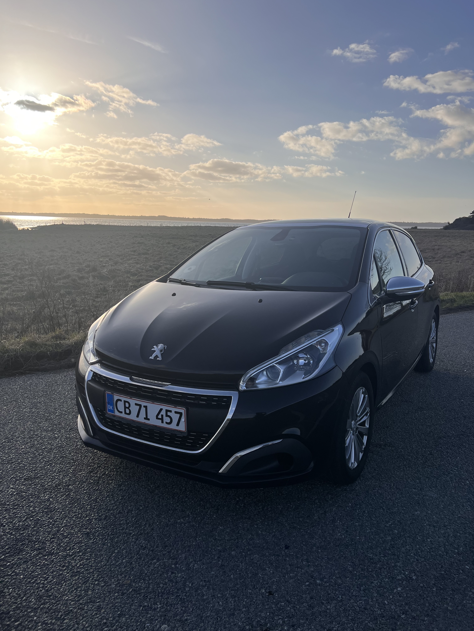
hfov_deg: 53.1
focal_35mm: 26
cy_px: 316
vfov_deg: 67.3
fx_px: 475
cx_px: 237
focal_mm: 5.7
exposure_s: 1/6211
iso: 50
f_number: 1.5
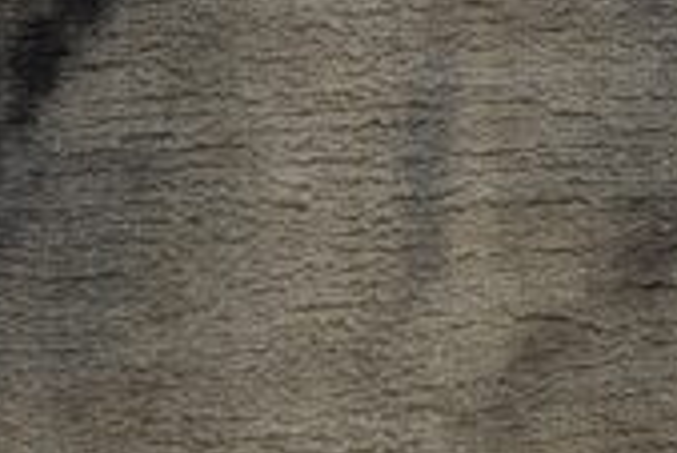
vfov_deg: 8.6
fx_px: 2976
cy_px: -44
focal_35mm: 158
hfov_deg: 12.8
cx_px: 717
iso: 500
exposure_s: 1/160
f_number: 4
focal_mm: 44.6
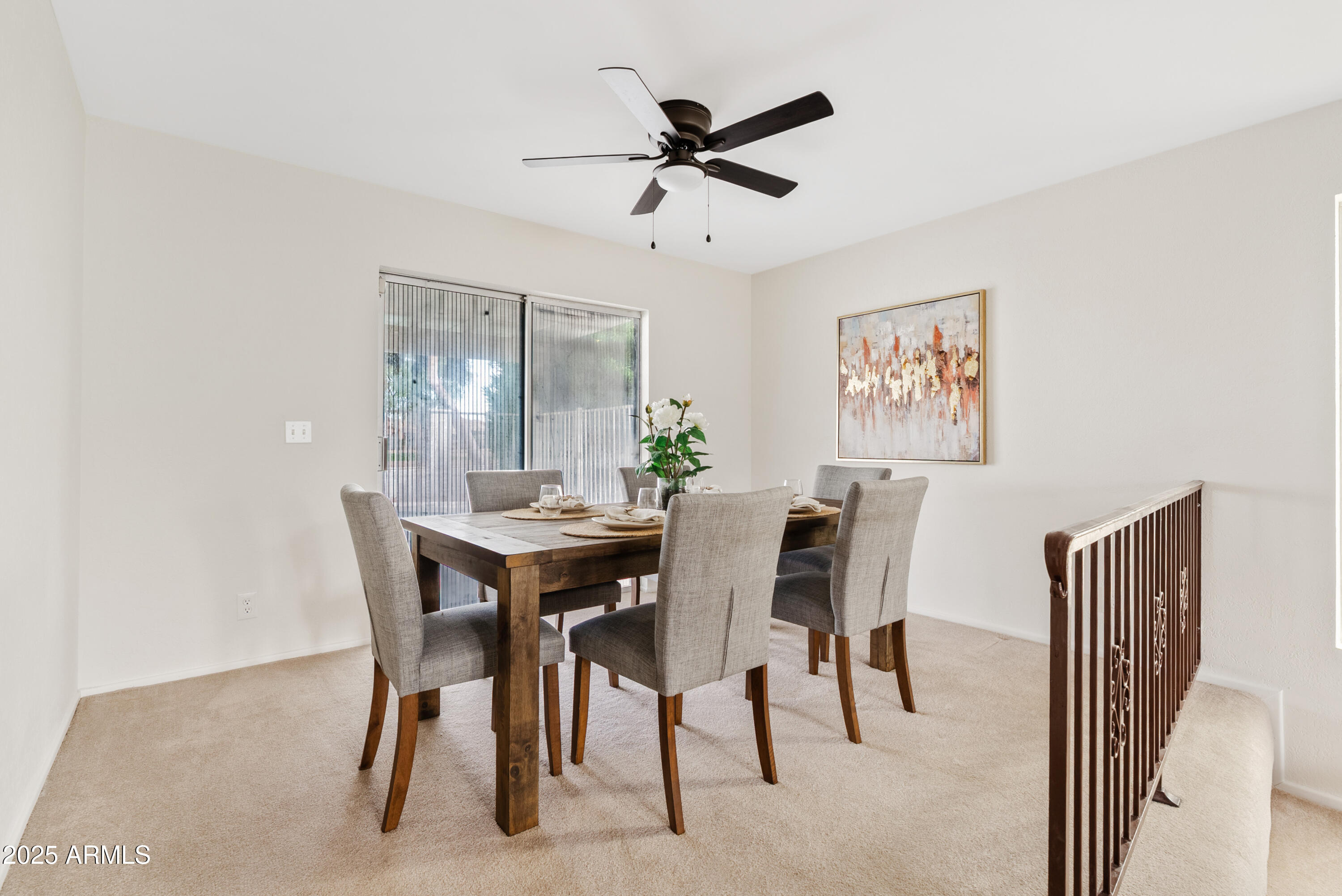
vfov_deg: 73.8
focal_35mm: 16
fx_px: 597
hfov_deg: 96.7
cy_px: 448
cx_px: 671
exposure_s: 1
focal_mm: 16
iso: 100
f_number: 8
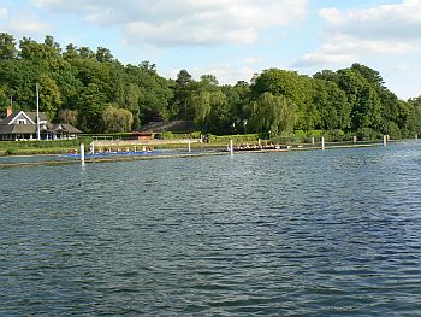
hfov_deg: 40.4
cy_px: 158
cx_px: 210
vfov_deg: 30.9
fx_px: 572
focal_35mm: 47
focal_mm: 7.8
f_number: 5.6
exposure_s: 1/320
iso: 80
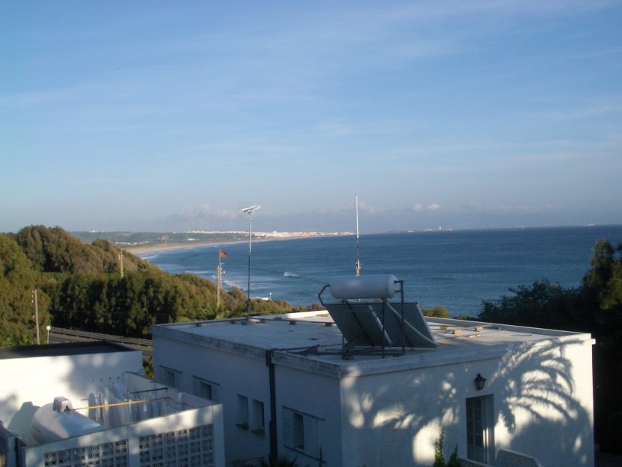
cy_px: 234
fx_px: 881
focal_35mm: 49
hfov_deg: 38.9
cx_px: 311
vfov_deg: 29.7
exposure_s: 1/400
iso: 50
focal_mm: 8.2
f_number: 5
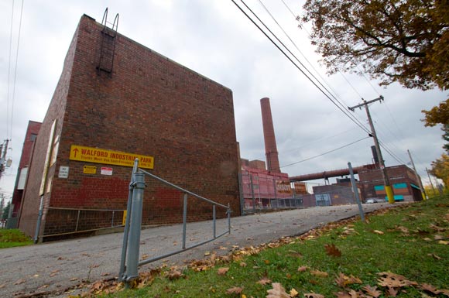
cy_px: 149
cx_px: 224
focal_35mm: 15
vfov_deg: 77.2
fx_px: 187
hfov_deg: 100.5
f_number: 9
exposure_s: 1/250
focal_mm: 10
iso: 400
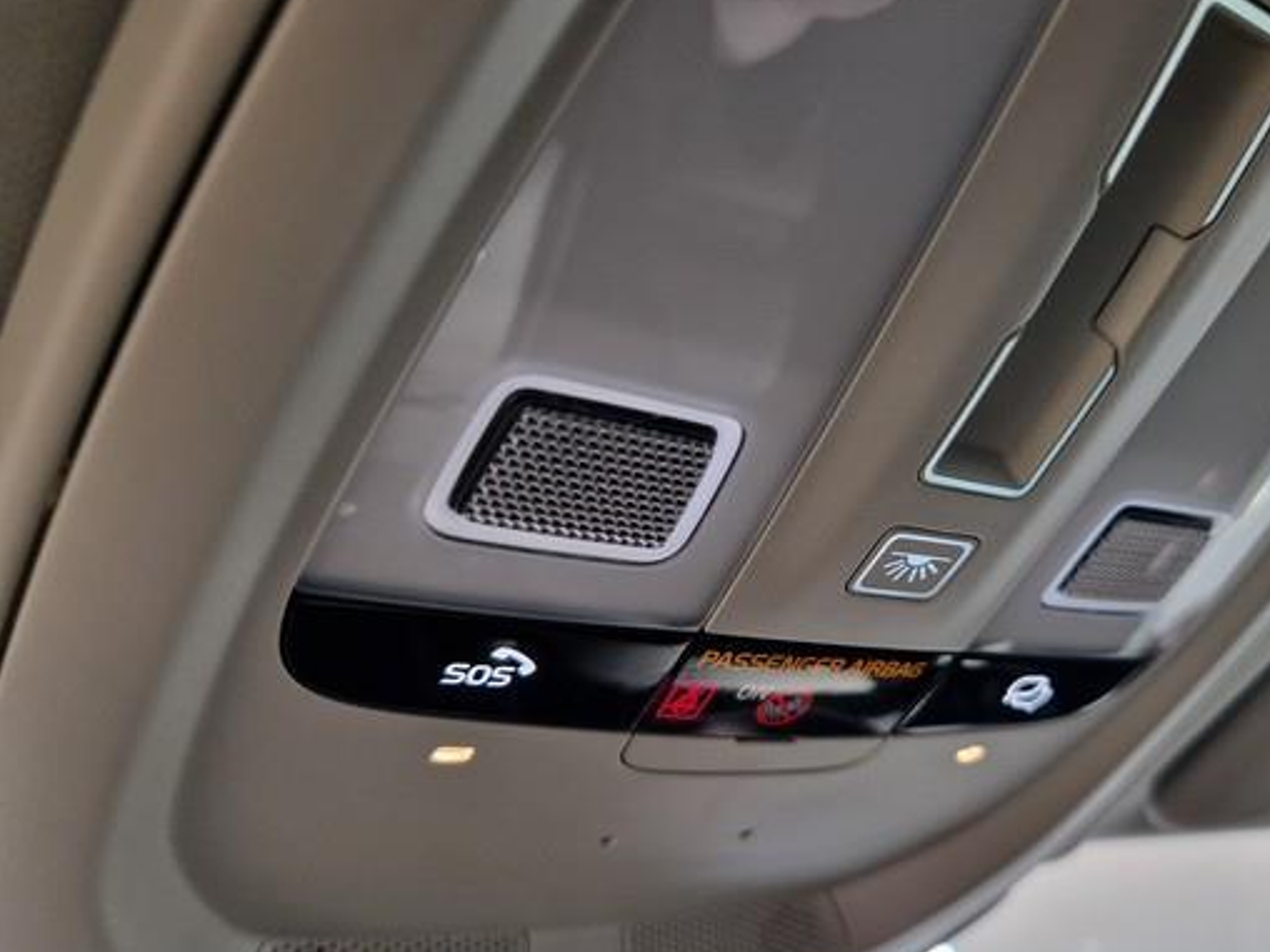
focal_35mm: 29
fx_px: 1064
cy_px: 542
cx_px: 798
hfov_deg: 60.8
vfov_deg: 48.1
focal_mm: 5.4
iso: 250
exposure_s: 1/50
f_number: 1.8
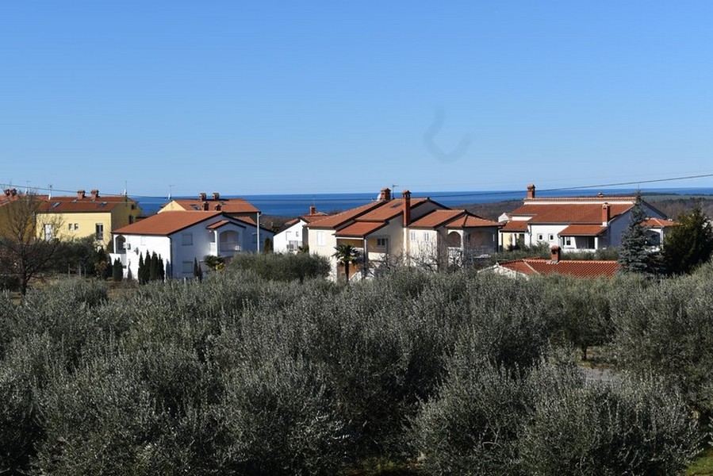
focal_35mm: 68
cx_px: 356
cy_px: 238
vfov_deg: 20.2
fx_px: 1337
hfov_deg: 29.9
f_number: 9
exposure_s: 1/320
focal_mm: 45
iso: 100
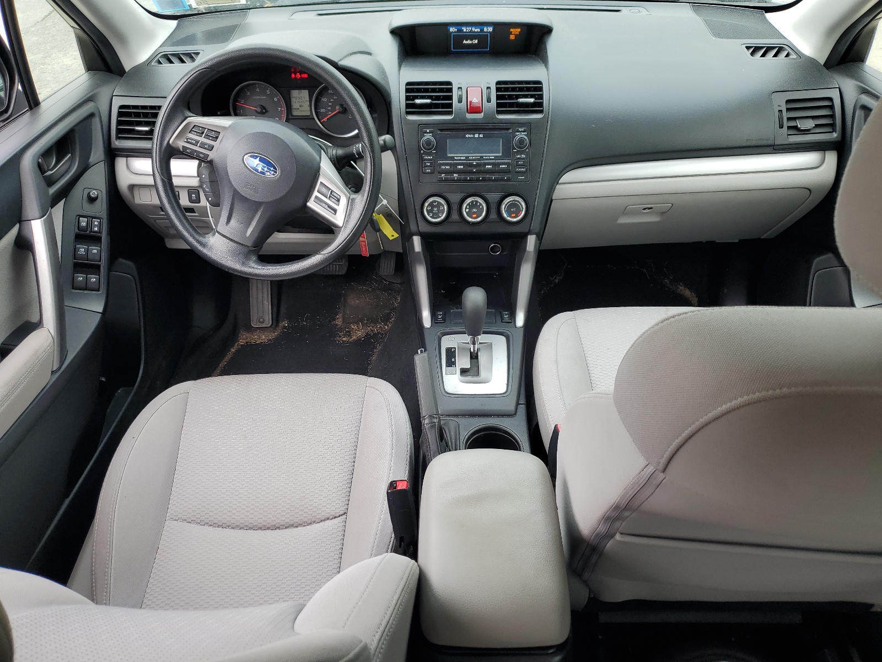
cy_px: 331
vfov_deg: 53.1
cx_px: 441
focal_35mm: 26
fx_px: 662
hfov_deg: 67.3
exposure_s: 1/145
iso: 50
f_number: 1.5
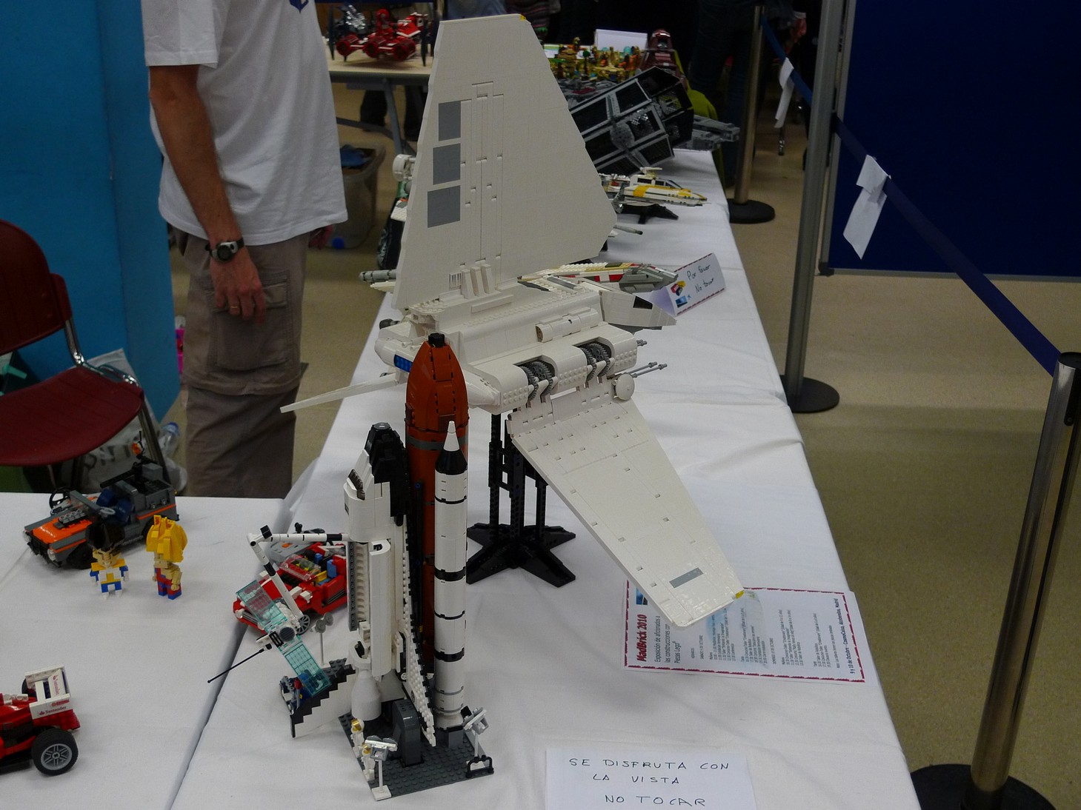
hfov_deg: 42.9
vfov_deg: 32.9
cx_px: 540
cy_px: 405
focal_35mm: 44
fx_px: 1374
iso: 200
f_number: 2.5
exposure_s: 1/60
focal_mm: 9.3
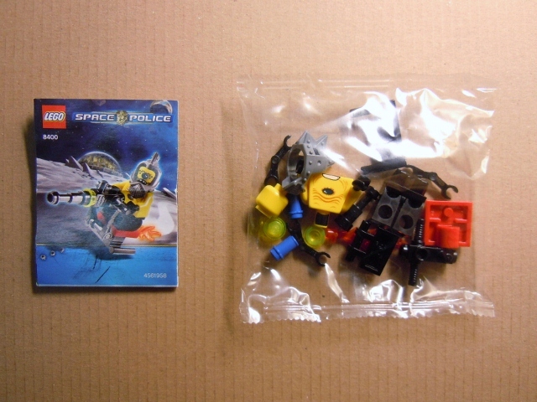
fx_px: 465
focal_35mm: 30
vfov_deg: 46.8
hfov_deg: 60.0
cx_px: 268
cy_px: 201
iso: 400
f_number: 3.5
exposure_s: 1/40
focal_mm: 5.4
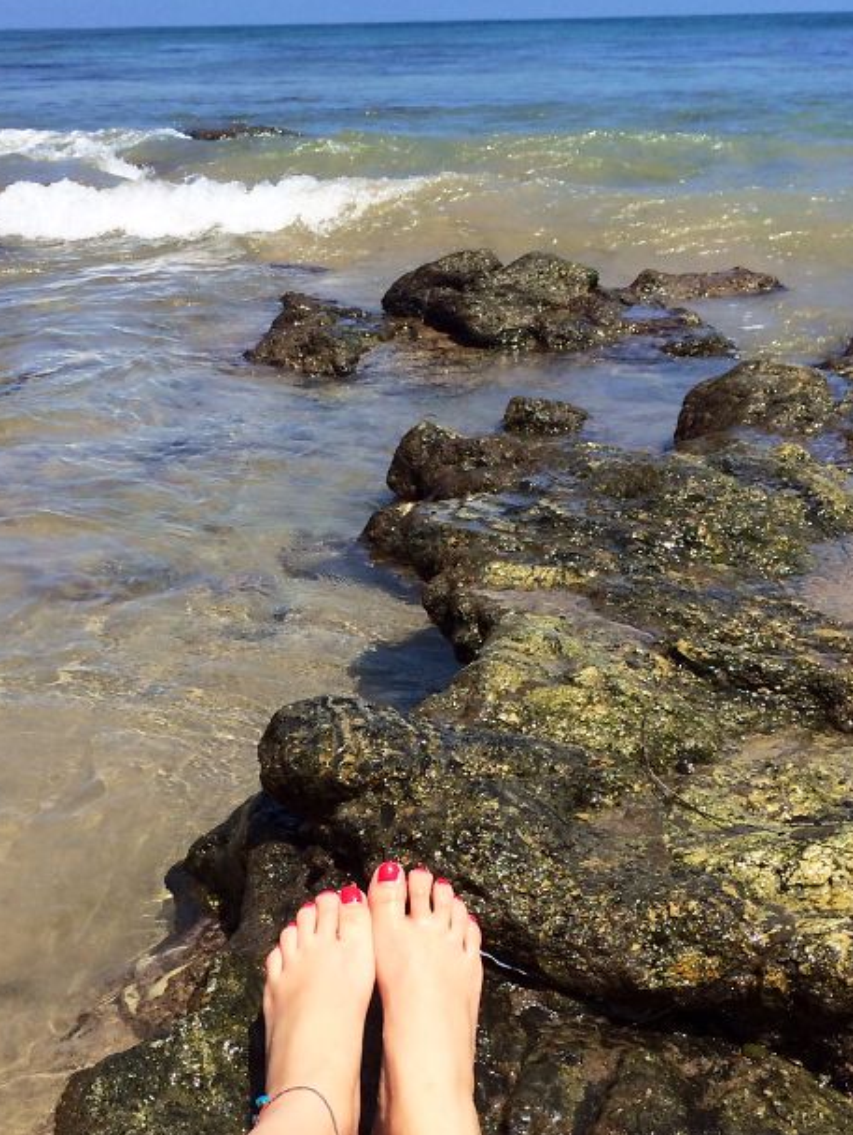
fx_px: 1509
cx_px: 405
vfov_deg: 40.8
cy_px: 729
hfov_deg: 31.6
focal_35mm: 46
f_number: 2.2
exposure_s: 1/1953
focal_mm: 4.12
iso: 32
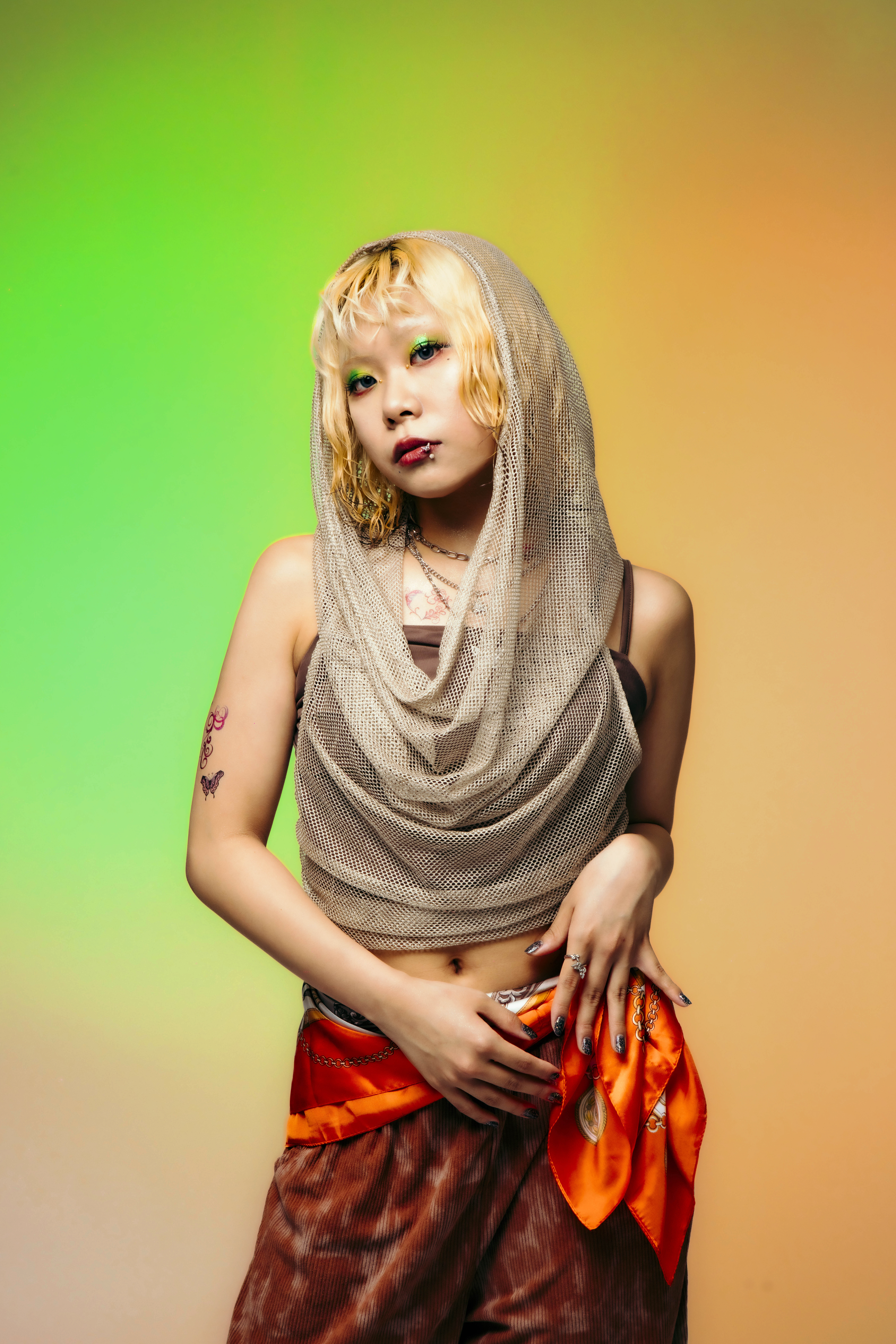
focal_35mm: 88
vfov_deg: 23.1
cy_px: 672
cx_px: 448
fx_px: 3285
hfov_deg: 15.5
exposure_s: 1/125
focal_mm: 88
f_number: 7.1
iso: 320
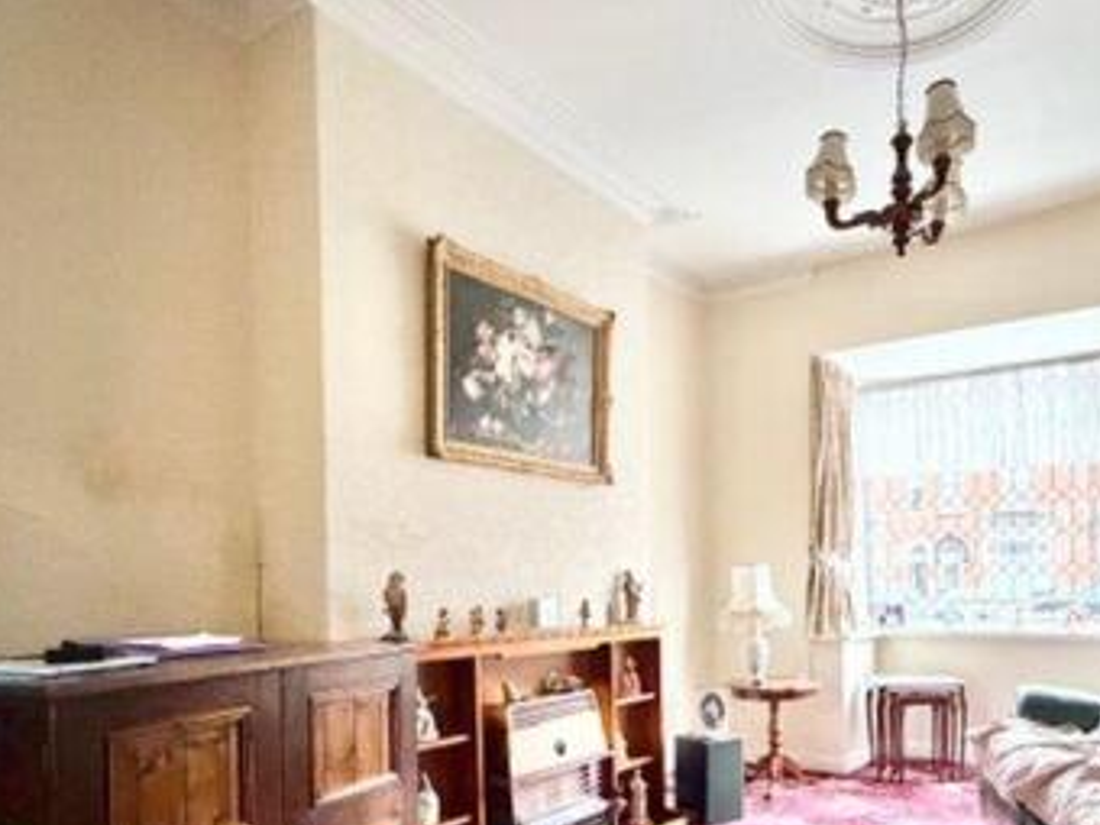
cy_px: 597
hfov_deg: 68.7
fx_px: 763
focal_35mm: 24
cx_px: 768
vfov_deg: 54.7
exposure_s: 1/60
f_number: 2.2
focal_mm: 2.22
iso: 1250
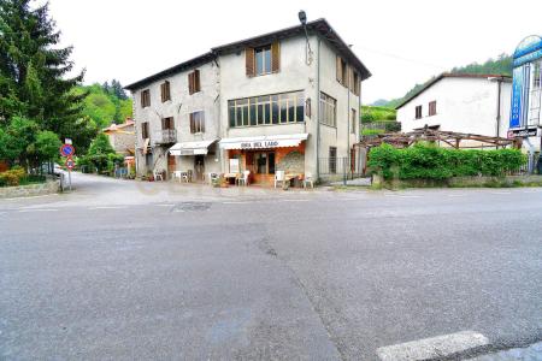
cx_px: 271
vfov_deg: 77.3
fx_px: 226
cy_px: 180
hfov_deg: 100.4
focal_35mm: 15
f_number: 9
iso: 3200
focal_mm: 10
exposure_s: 1/1250
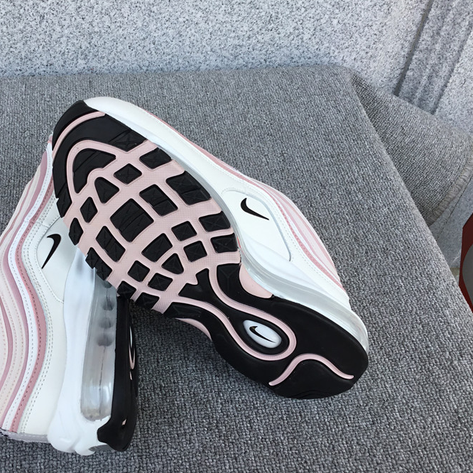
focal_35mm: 37
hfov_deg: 44.3
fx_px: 572
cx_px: 157
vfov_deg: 44.9
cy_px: 235
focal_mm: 3.3
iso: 25
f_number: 2.4
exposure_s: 1/254
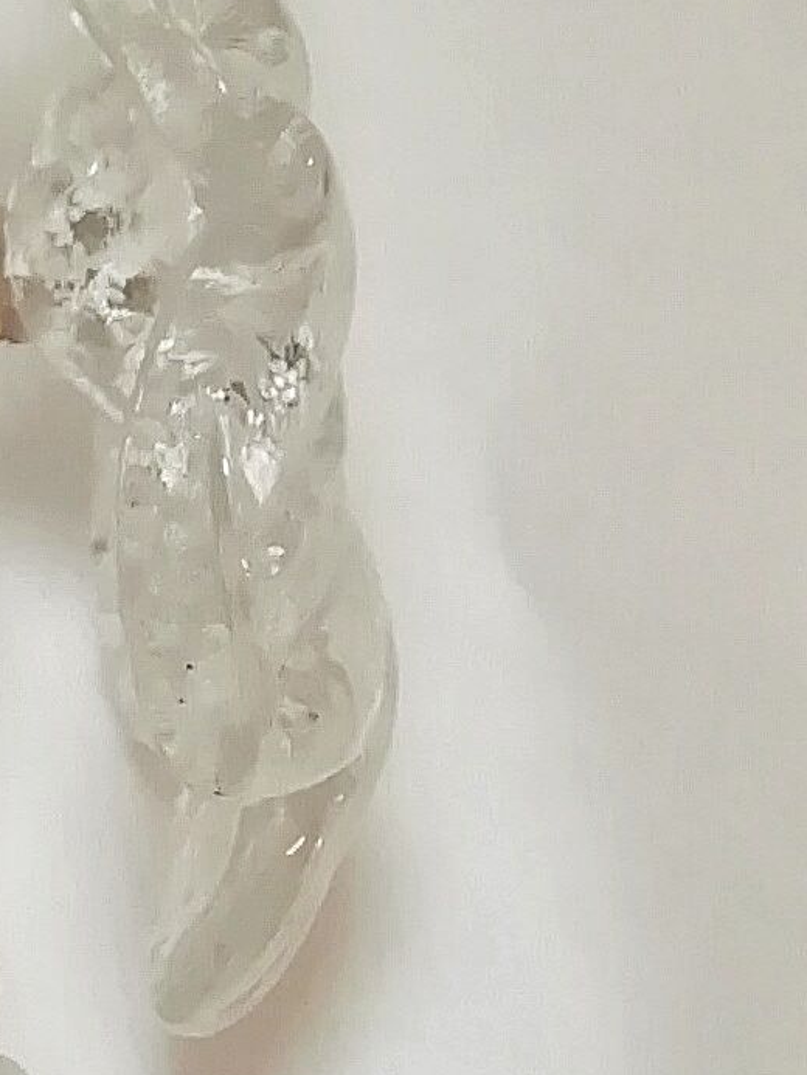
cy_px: 1340
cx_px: -1488
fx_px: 4848
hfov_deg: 8.3
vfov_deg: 12.3
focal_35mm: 156
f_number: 2.2
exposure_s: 1/50
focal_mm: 3.46
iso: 64
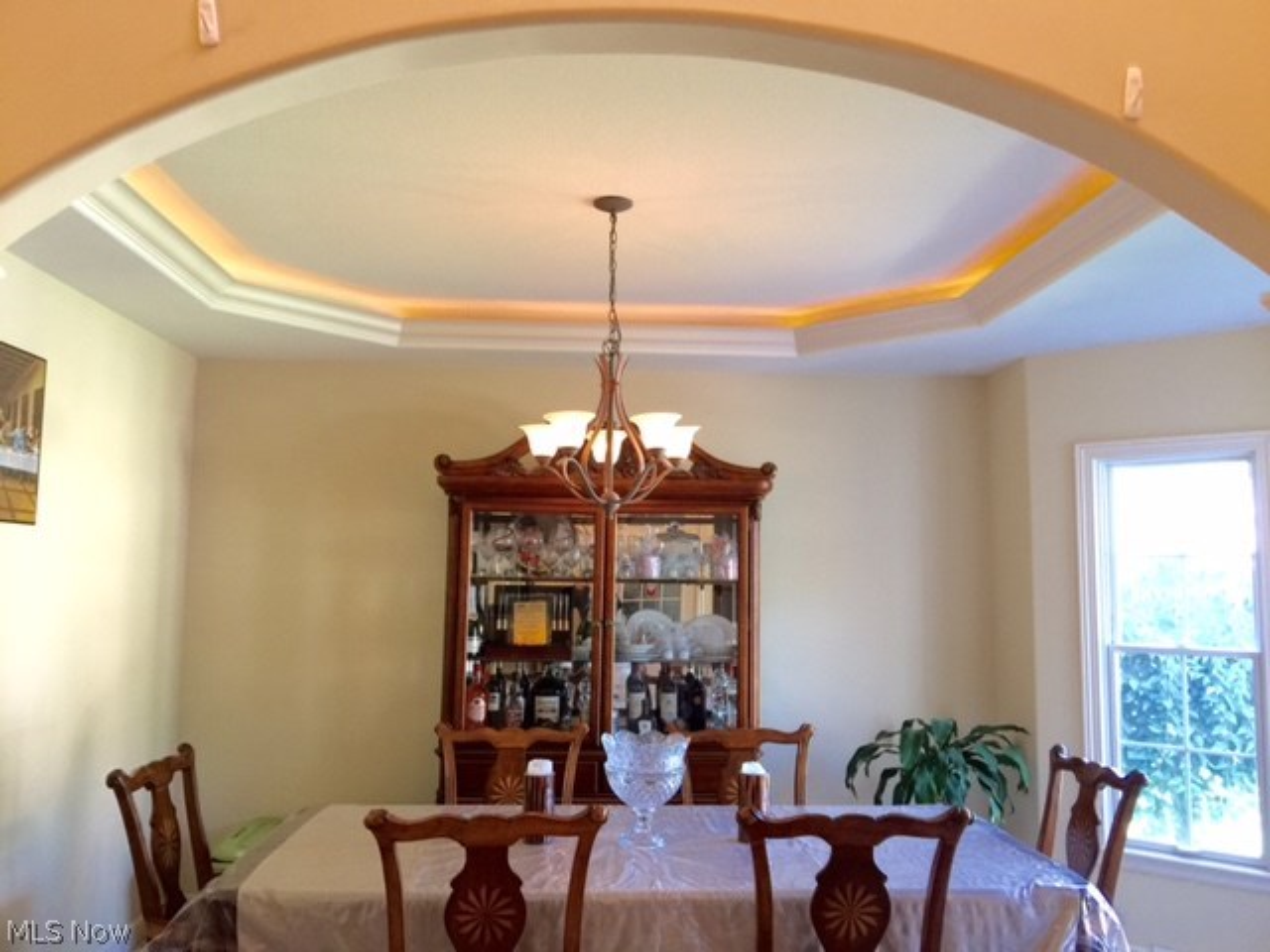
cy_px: 476
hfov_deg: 61.7
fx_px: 1064
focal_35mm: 29
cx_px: 635
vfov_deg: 48.2
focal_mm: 4.15
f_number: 2.2
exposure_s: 1/15
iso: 64
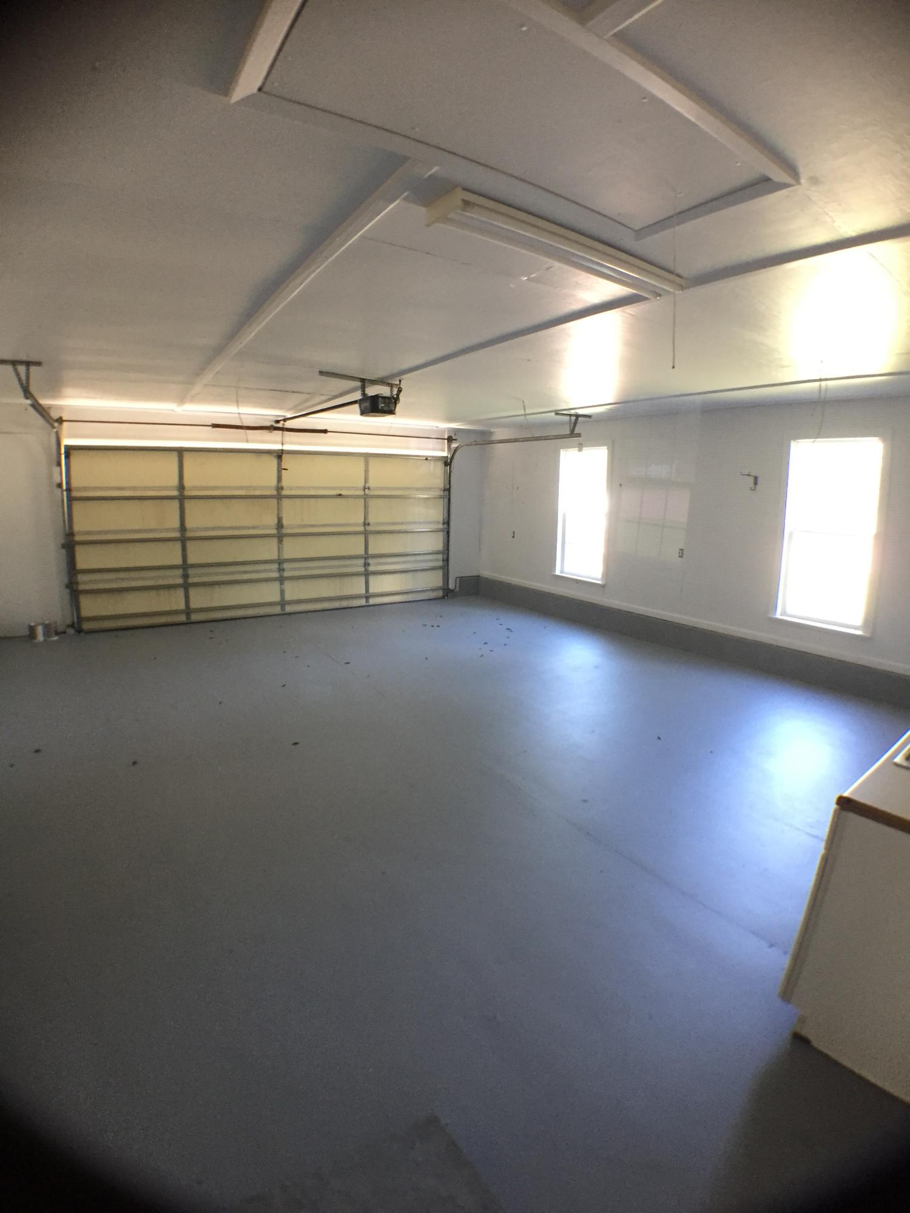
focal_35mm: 29
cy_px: 606
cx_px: 455
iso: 160
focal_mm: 4.15
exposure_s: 1/30
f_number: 2.2
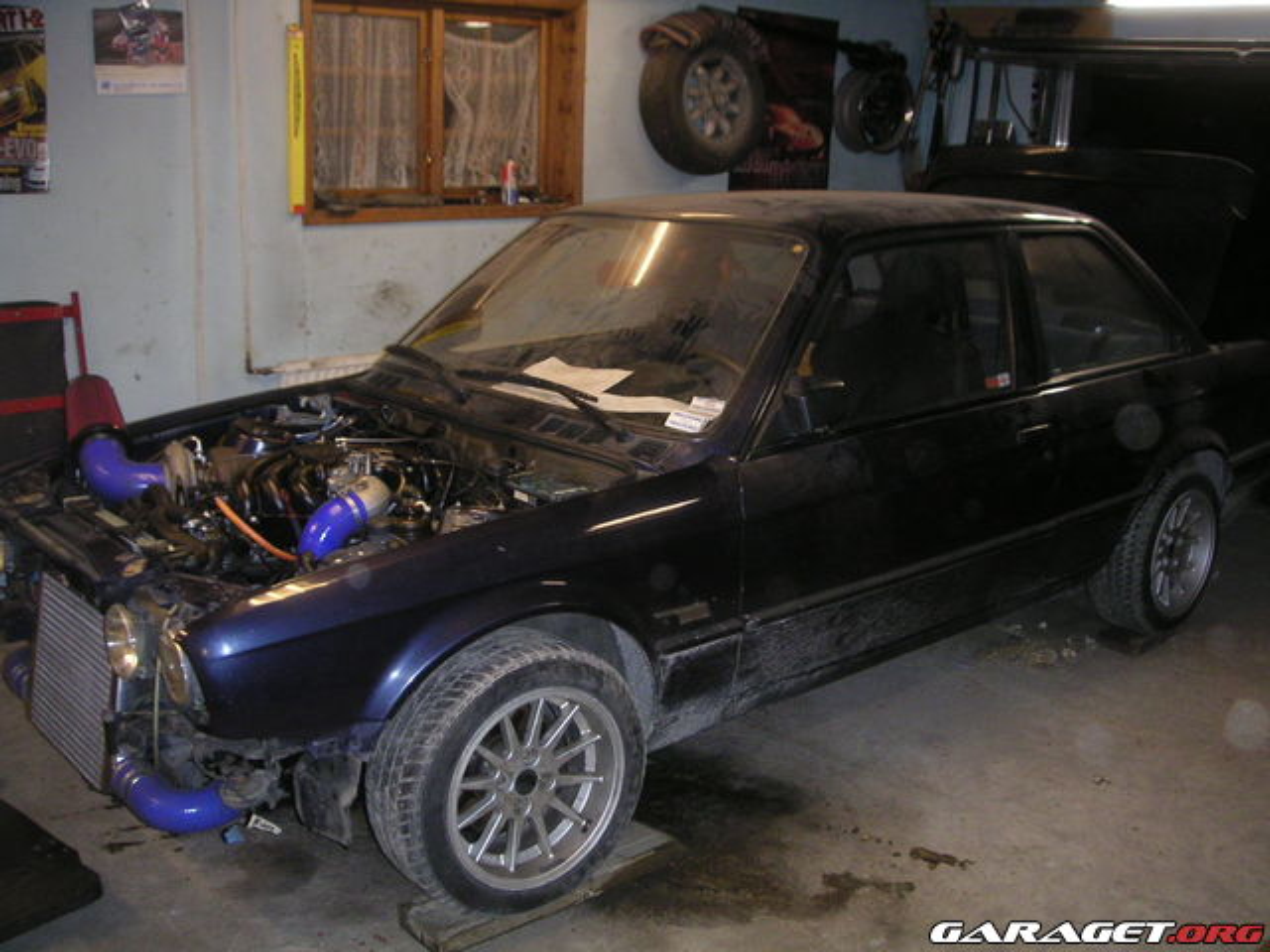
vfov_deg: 38.7
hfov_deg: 50.1
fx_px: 1357
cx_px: 635
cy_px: 476
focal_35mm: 37
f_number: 2.8
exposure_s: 1/45
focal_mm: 5.7
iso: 160
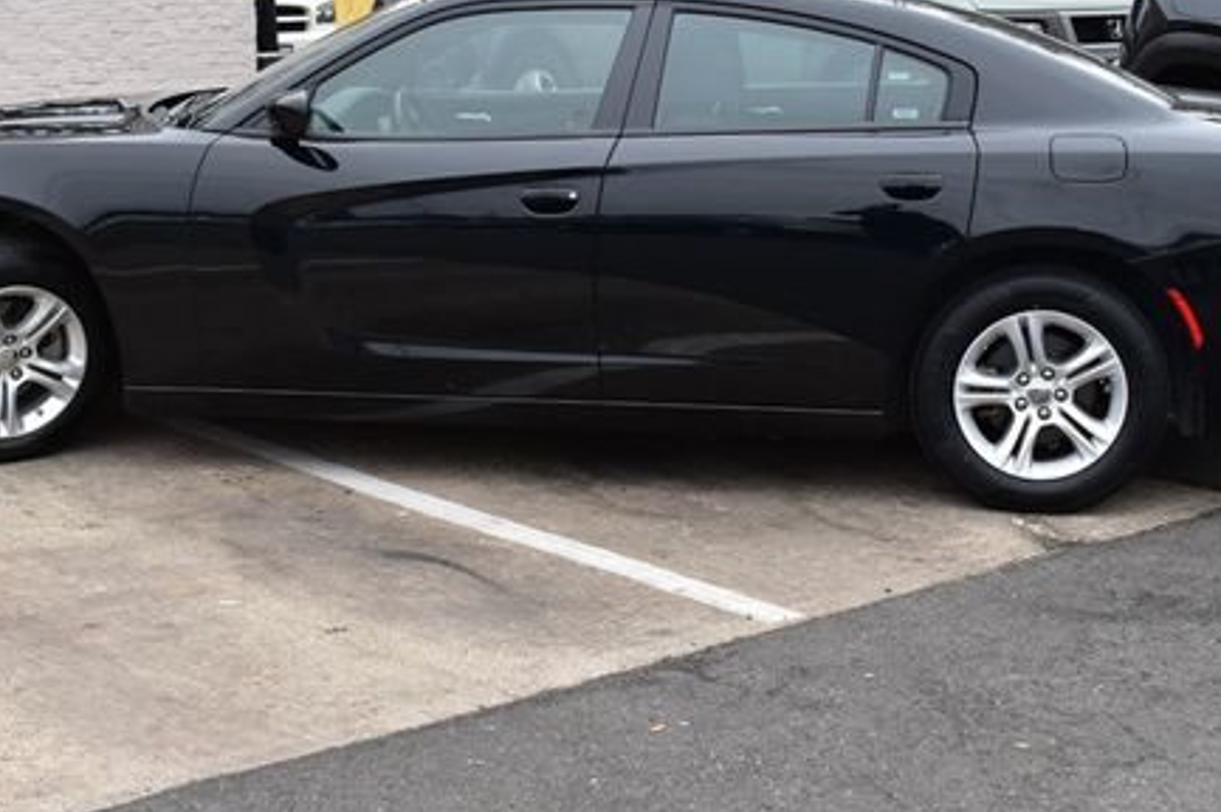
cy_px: 251
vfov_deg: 19.7
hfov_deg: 29.4
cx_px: 558
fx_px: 2330
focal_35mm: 69
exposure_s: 1/60
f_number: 8
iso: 400
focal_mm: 31
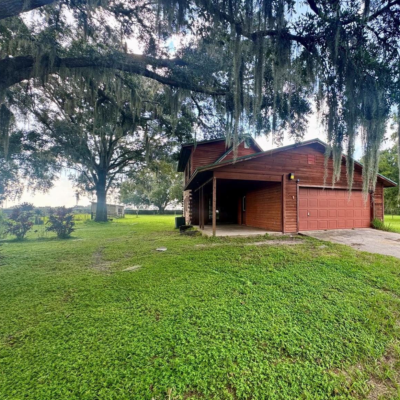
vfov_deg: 84.0
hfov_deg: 80.8
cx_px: 270
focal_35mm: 17
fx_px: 222
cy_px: 204
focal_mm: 2.22
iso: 40
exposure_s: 1/108
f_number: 2.2
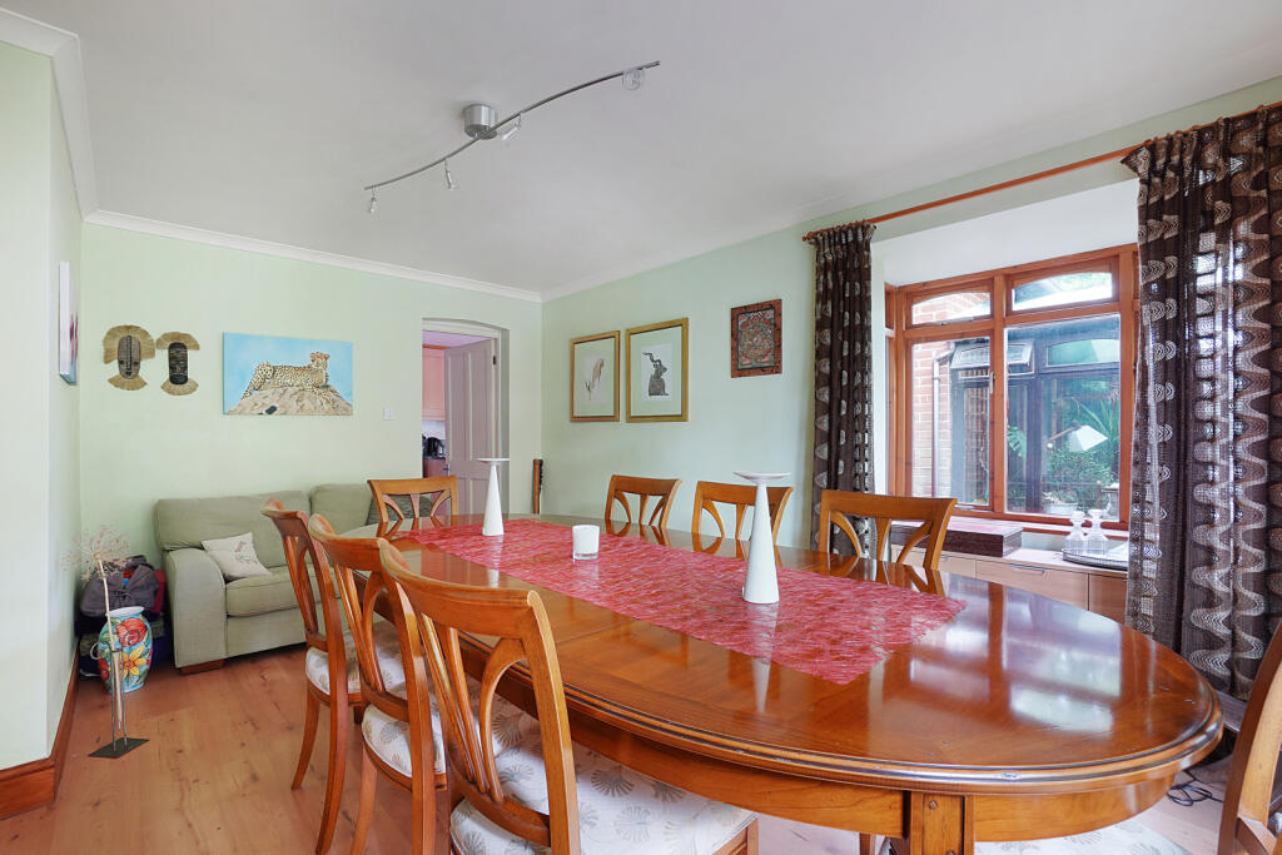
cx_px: 641
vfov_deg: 77.3
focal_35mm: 15
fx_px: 534
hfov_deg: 100.4
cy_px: 428
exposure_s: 1/3
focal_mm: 10
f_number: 9
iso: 200
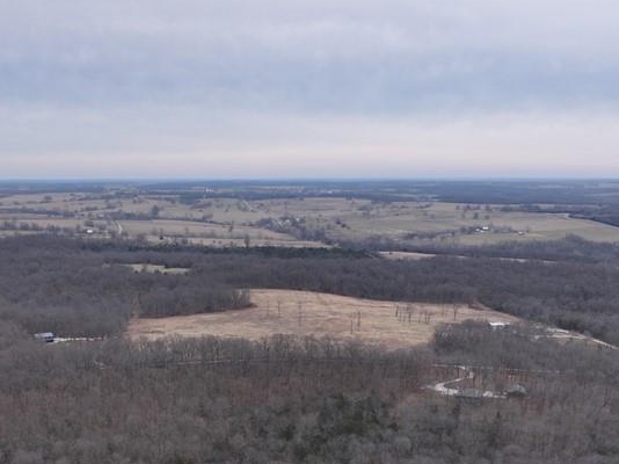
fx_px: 822
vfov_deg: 30.3
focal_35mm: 46
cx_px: 176
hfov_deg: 40.4
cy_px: 405
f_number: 2.8
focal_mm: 12.29
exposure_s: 1/800
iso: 110
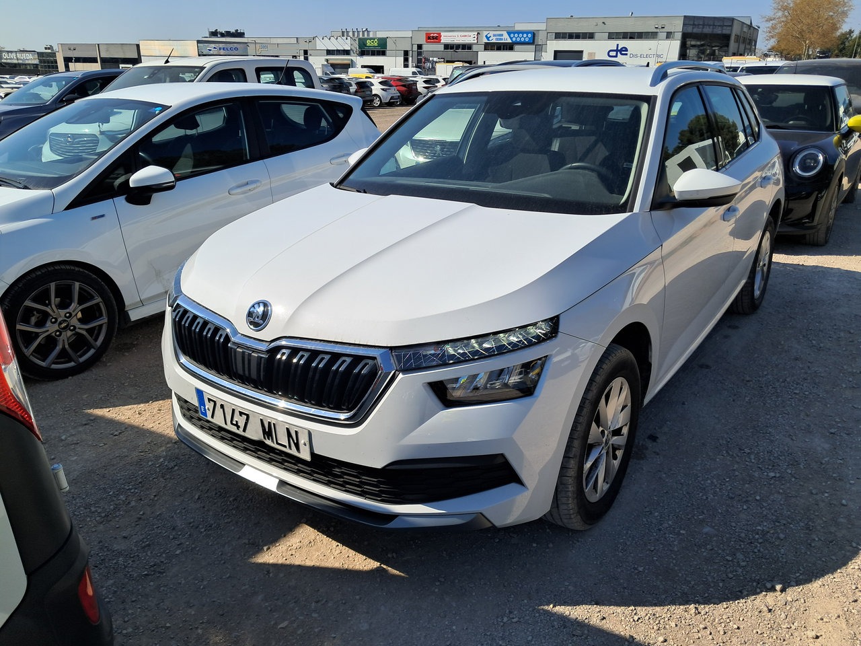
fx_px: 672
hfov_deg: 65.3
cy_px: 323
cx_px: 430
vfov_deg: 51.4
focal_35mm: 27
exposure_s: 1/999
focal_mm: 4
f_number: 1.8
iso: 50
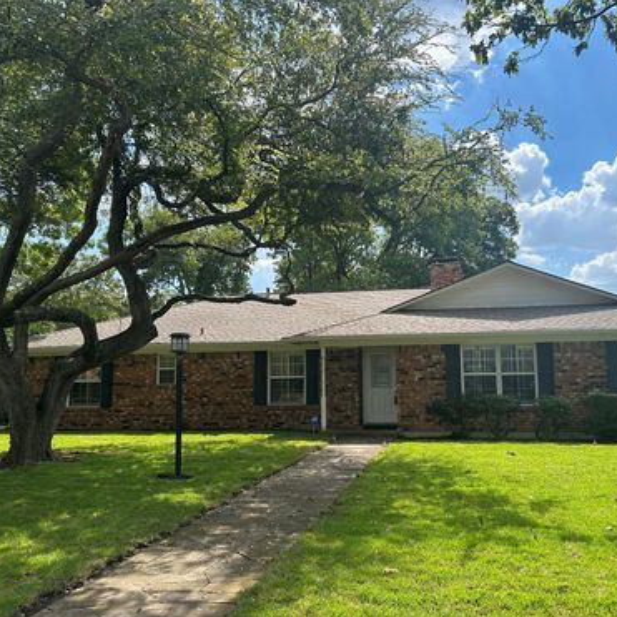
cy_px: 310
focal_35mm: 31
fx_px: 625
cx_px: 349
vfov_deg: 52.5
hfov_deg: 52.4
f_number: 1.5
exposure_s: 1/2762
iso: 50
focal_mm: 5.7
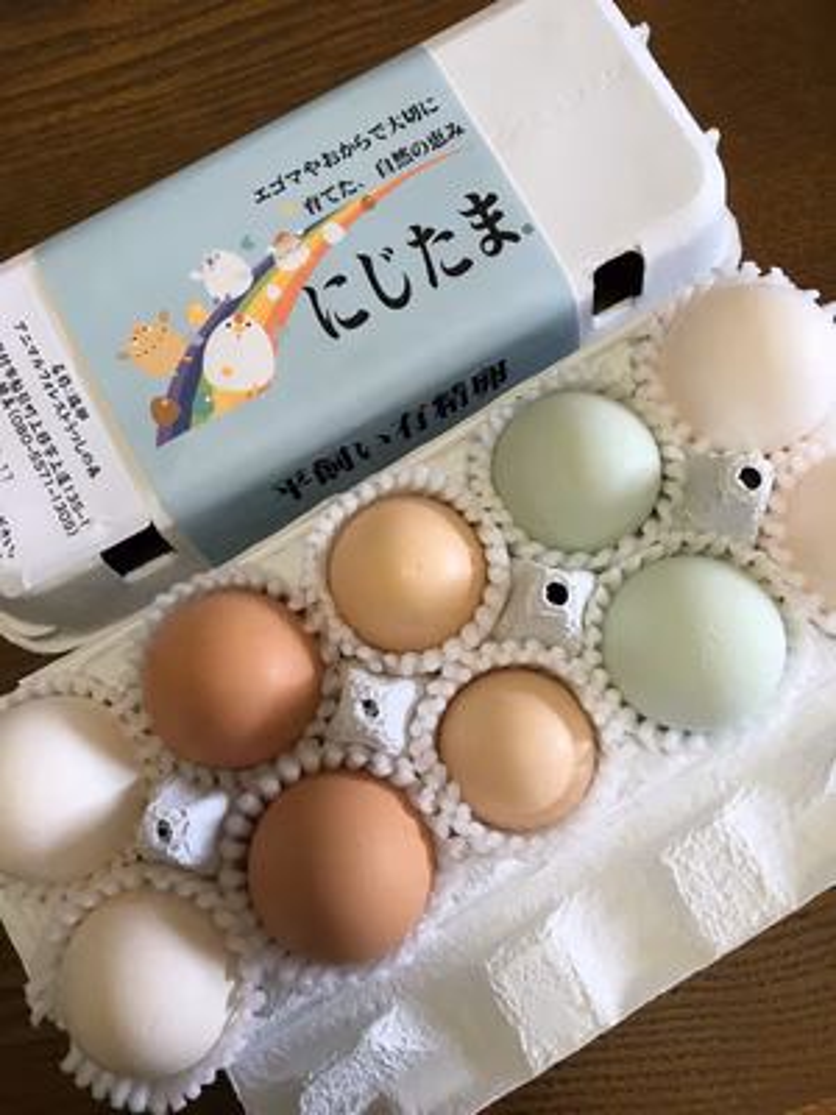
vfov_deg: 61.7
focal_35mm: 29
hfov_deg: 48.2
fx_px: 934
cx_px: 418
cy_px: 558
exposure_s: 1/30
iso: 25
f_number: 2.2
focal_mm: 4.15
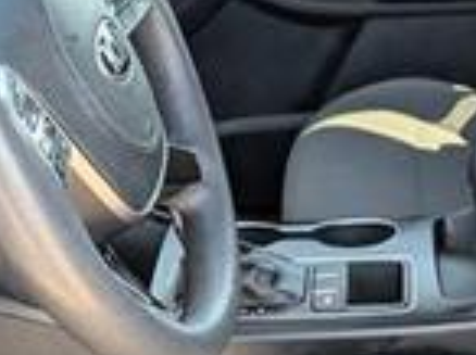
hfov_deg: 23.6
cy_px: 492
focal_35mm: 83
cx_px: 287
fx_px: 1139
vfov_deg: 16.5
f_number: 1.68
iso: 19
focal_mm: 6.9
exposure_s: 1/122
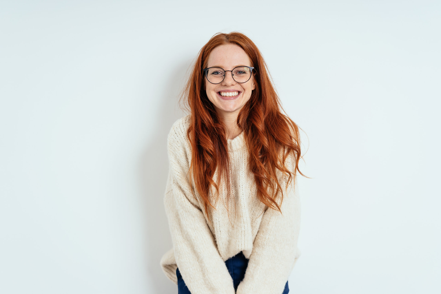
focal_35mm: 55
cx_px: 220
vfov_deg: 24.6
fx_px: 674
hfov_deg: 36.2
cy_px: 147
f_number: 2.8
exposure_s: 1/160
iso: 100
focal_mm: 55
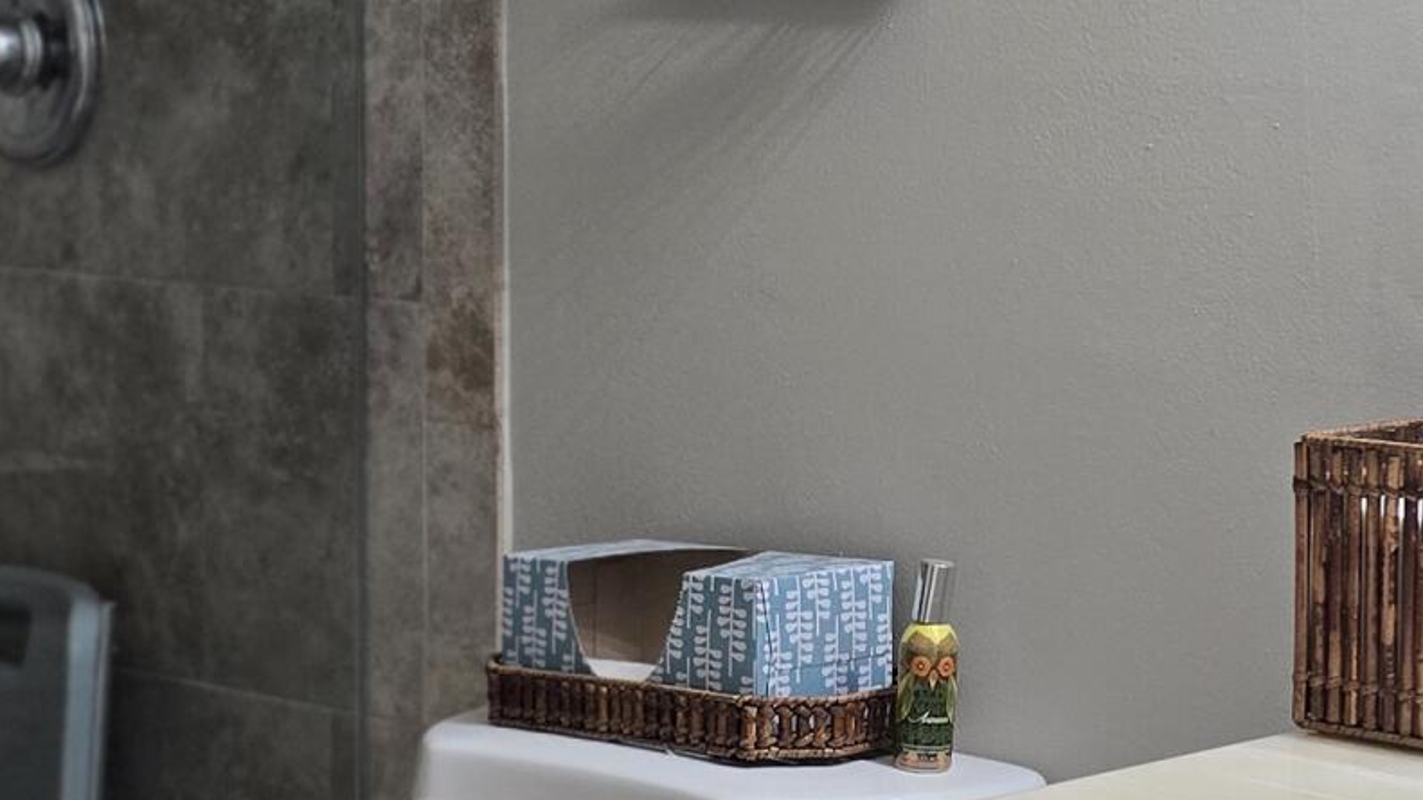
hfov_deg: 22.3
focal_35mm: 95
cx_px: 984
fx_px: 3585
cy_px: 383
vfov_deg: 12.7
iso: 200
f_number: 1.7
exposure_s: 1/120
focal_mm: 6.3
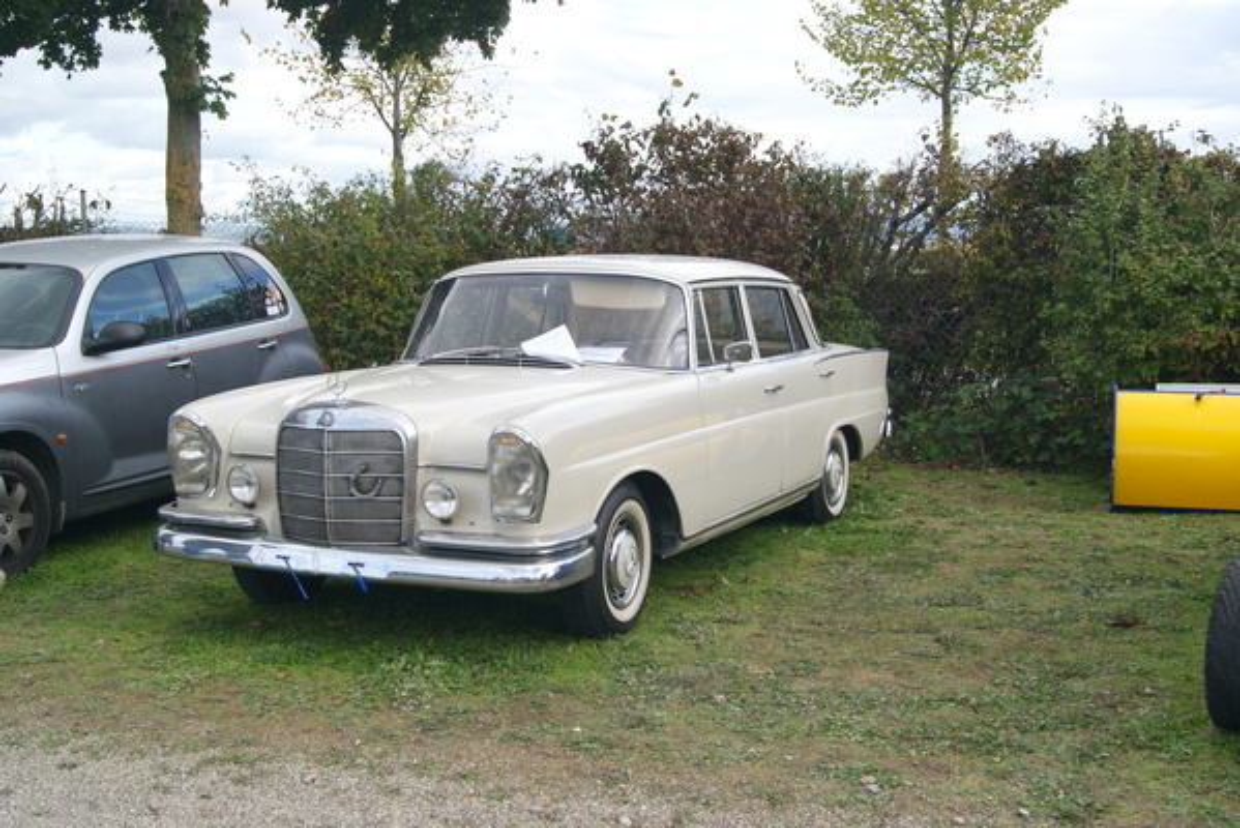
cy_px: 414
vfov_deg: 31.9
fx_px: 1447
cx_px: 620
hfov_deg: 46.4
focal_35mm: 42
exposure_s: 1/80
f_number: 9
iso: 100
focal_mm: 28
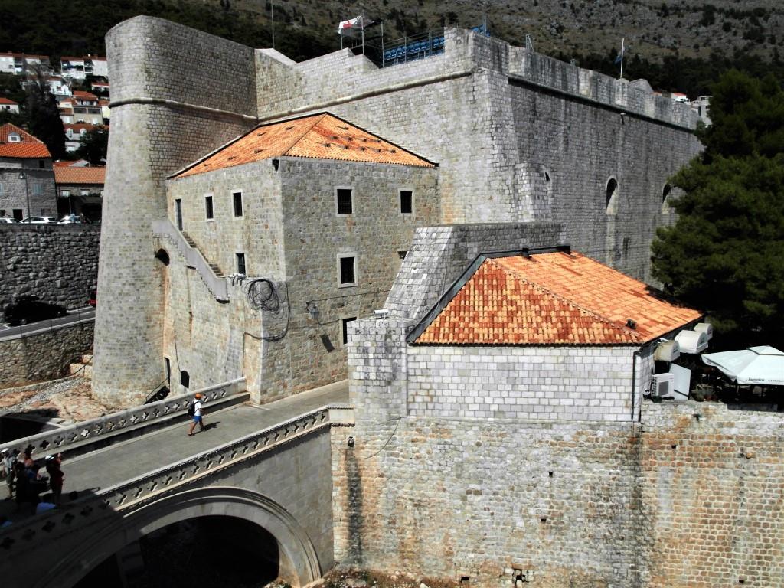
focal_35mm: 24
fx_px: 544
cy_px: 294
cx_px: 392
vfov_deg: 56.8
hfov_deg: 71.6
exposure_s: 1/1500
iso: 200
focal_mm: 5.2
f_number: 6.7
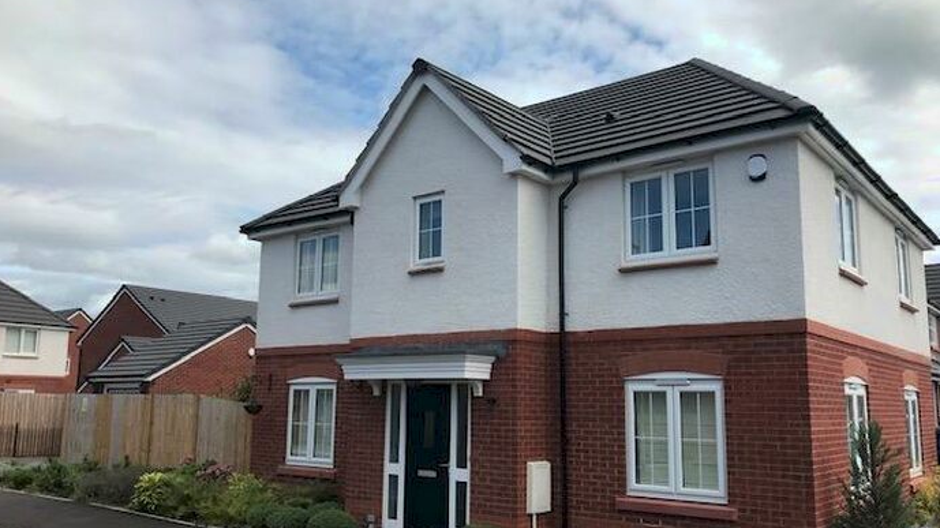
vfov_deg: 37.7
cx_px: 465
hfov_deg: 62.6
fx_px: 772
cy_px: 298
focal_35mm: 31
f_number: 1.8
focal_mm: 3.99
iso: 20
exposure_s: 1/2128
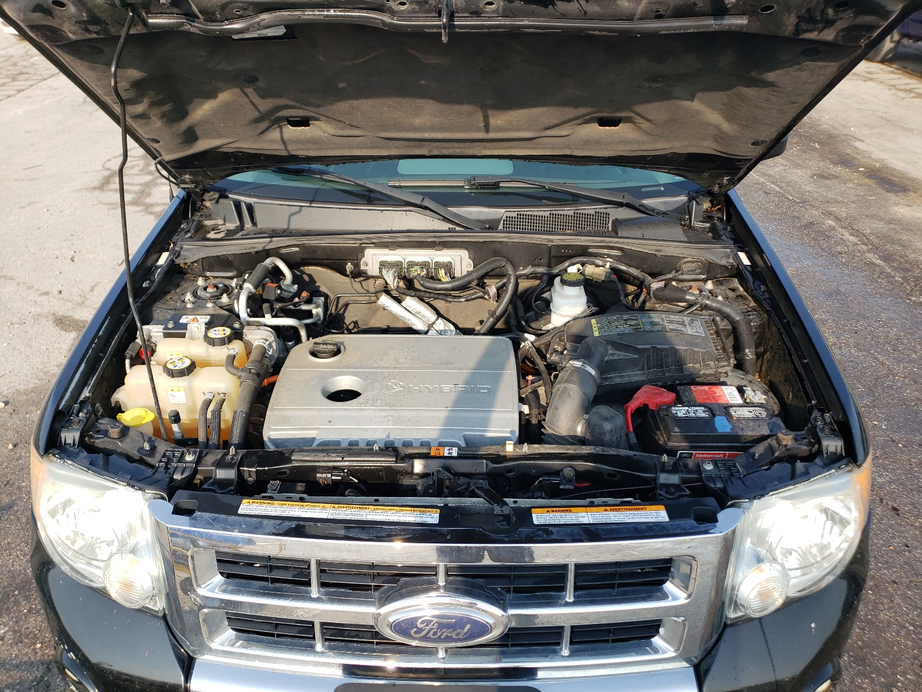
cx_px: 461
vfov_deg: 53.1
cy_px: 346
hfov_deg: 67.3
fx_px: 693
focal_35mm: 26
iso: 50
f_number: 1.5
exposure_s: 1/1000
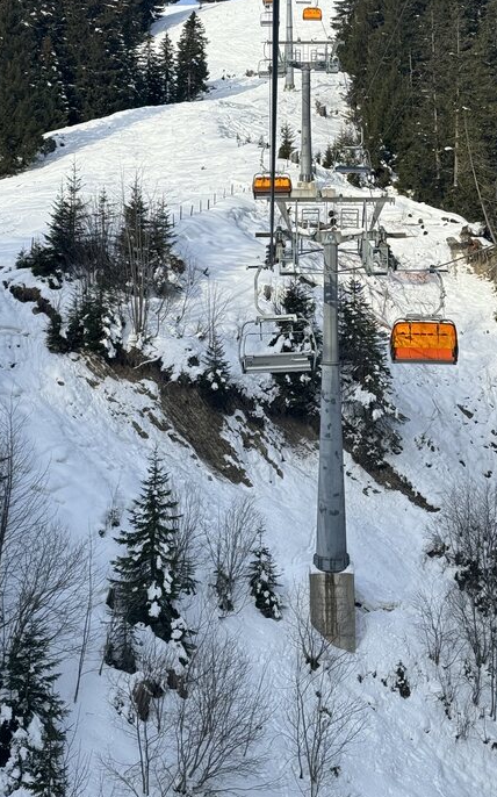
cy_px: 302
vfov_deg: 27.1
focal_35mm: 76
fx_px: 1649
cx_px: 310
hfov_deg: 17.1
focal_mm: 6.86
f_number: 1.78
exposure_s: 1/1724
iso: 64
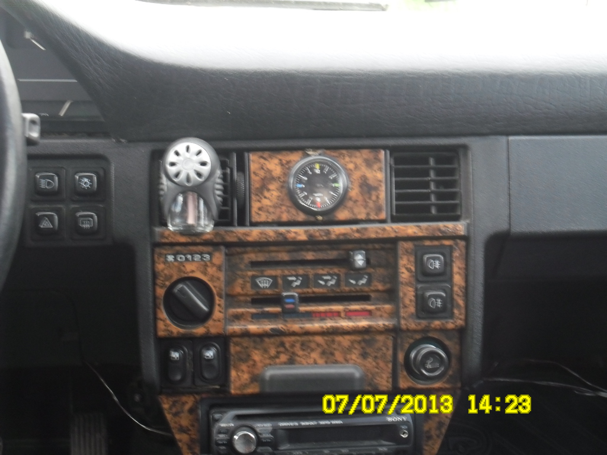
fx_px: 1105
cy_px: 228
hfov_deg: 30.7
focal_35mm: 63
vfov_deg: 23.3
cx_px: 304
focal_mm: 11.2
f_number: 5.7
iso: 100
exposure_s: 1/25
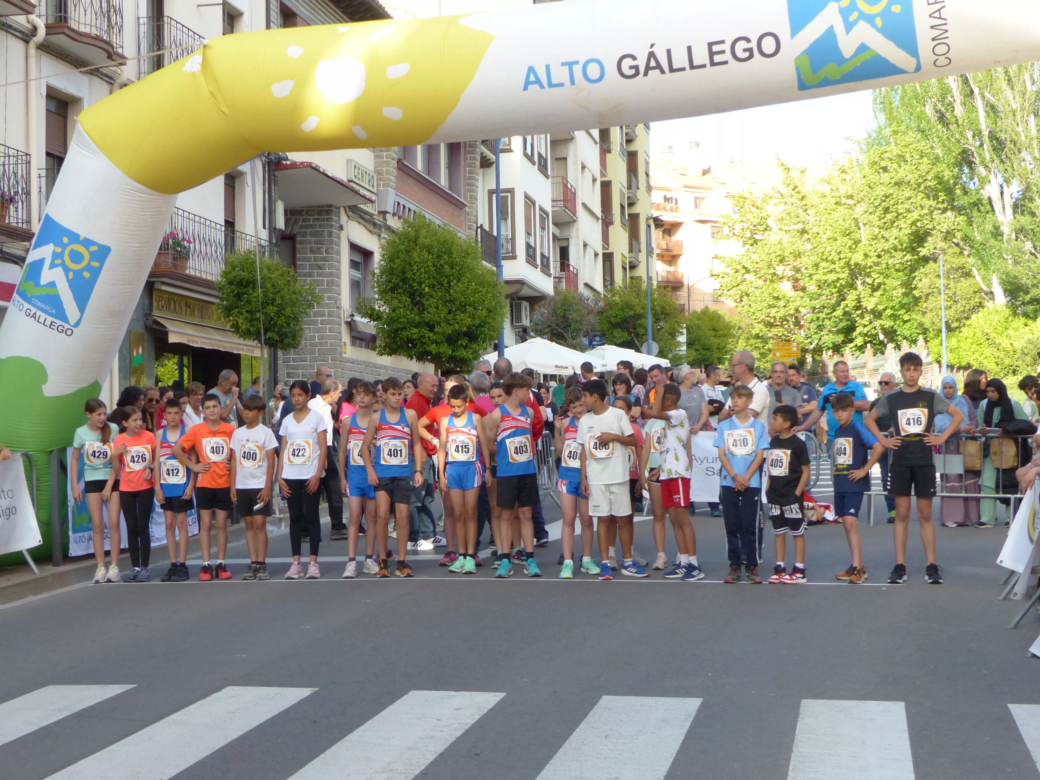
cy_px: 390
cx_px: 520
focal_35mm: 56
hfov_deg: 34.3
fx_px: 1682
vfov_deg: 26.1
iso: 200
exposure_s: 1/500
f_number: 4
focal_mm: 10.1
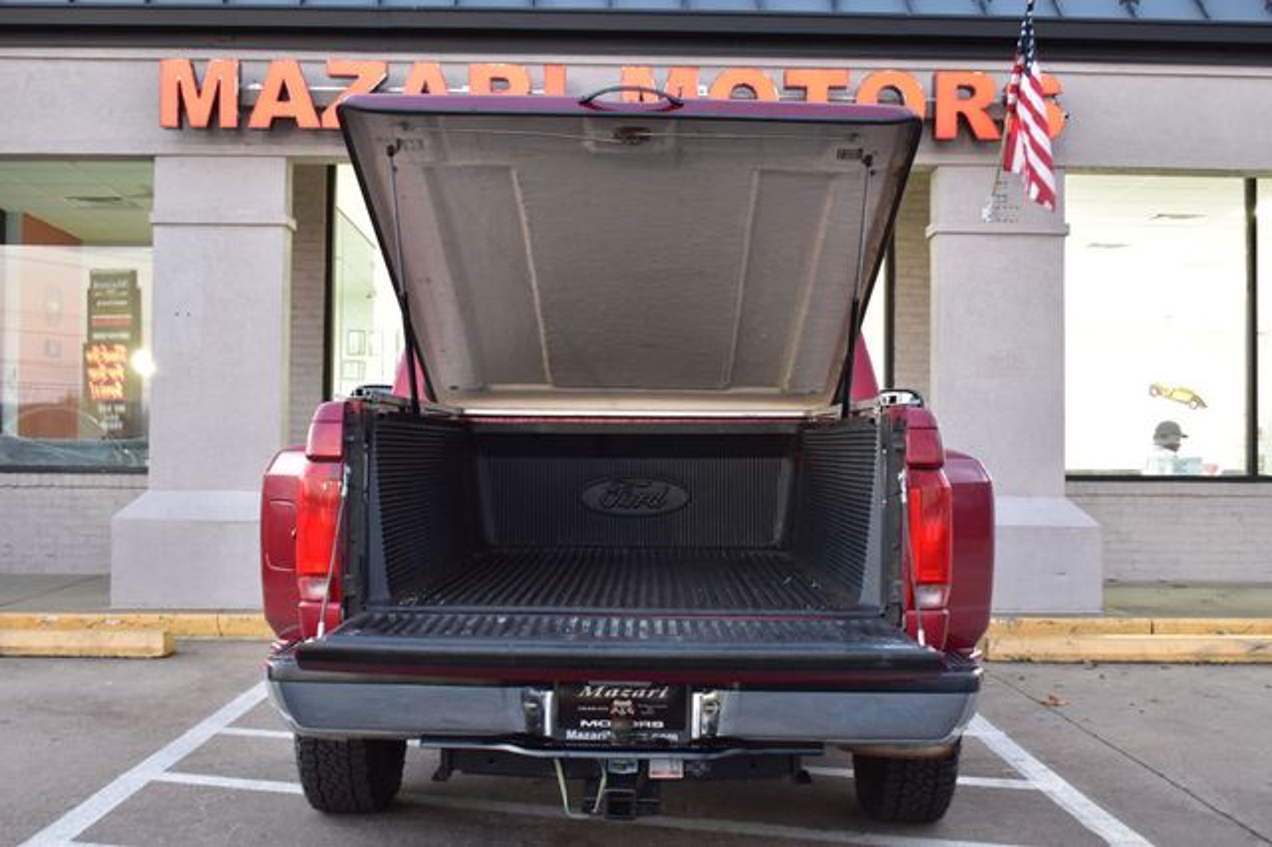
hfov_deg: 43.6
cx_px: 636
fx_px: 1589
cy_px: 424
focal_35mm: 45
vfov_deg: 29.8
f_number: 6.3
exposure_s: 1/15
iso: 1000
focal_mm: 30
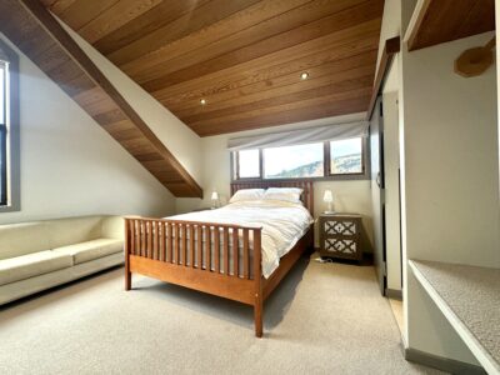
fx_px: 202
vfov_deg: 85.7
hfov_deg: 102.1
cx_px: 250
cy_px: 188
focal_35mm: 14
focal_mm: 2.22
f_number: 2.2
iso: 100
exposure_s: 1/100
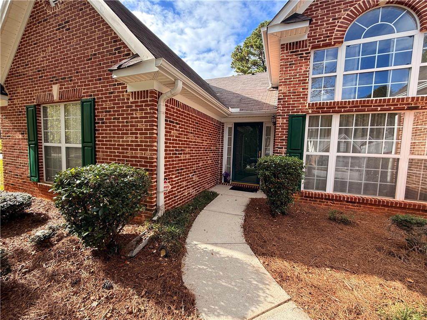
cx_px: 214
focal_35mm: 14
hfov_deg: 102.1
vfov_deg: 85.7
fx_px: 173
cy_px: 160
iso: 50
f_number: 2.2
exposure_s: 1/300
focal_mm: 2.22
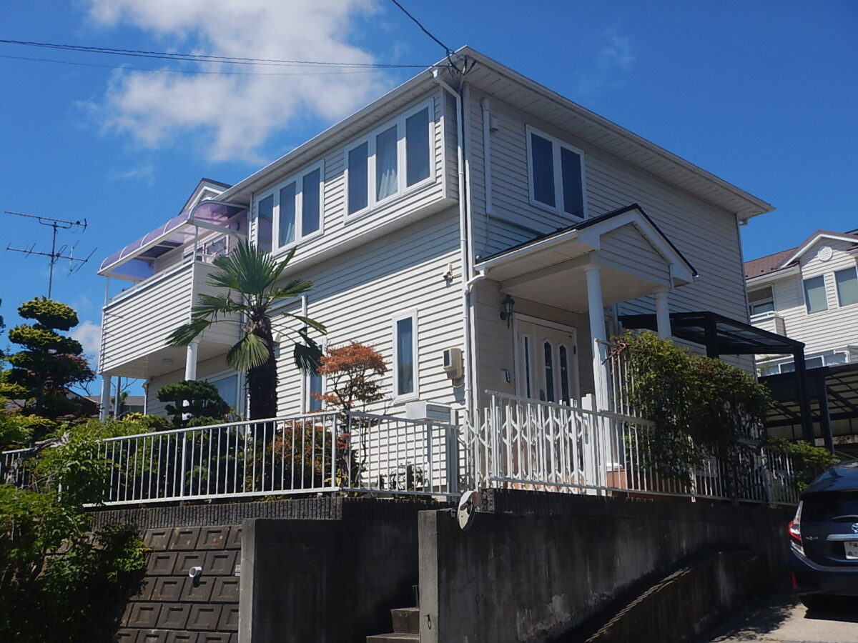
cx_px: 429
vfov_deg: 41.8
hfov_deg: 54.0
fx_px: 843
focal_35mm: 34
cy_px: 322
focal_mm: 6.1
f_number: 4.2
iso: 125
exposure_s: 1/1250
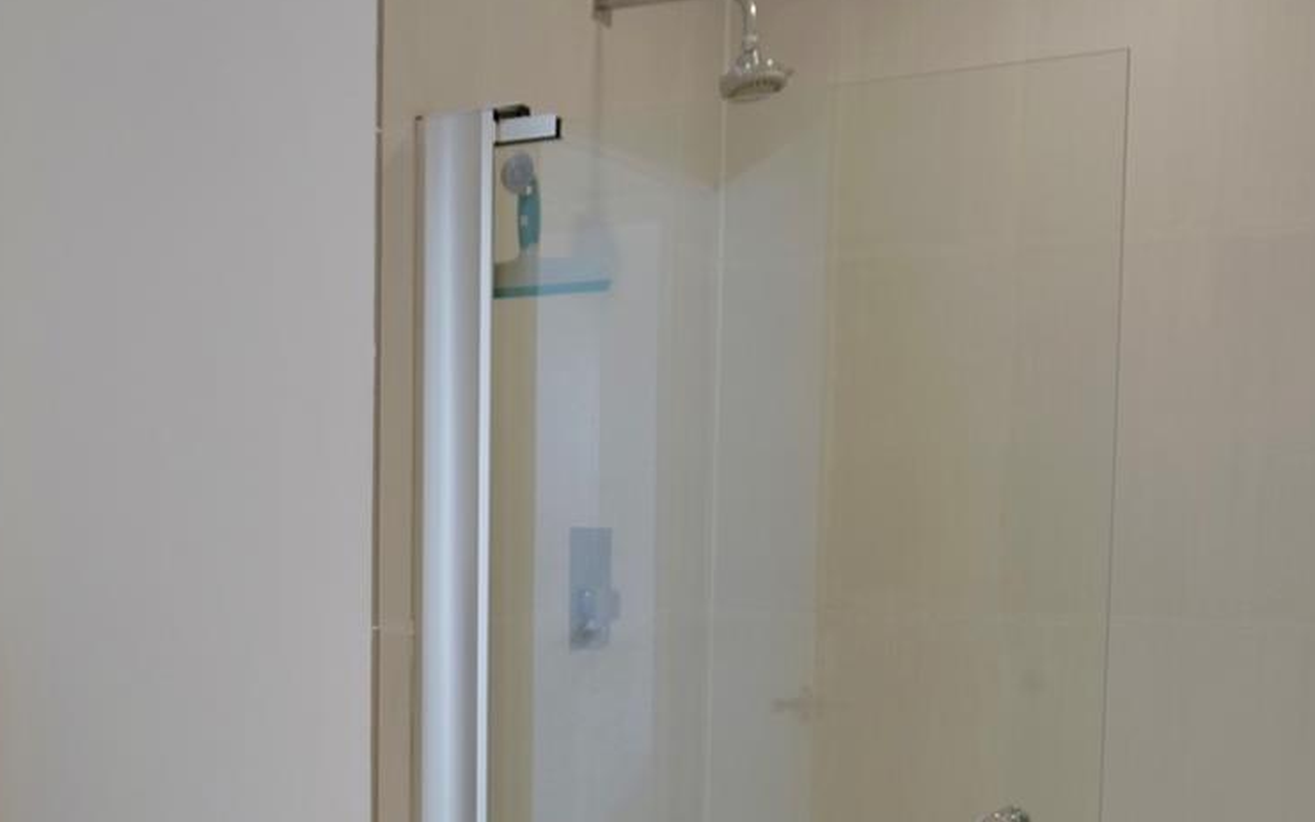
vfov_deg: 28.5
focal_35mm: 44
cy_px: 678
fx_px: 1577
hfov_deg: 45.2
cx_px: 600
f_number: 3.5
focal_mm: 20
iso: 400
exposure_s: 1/60
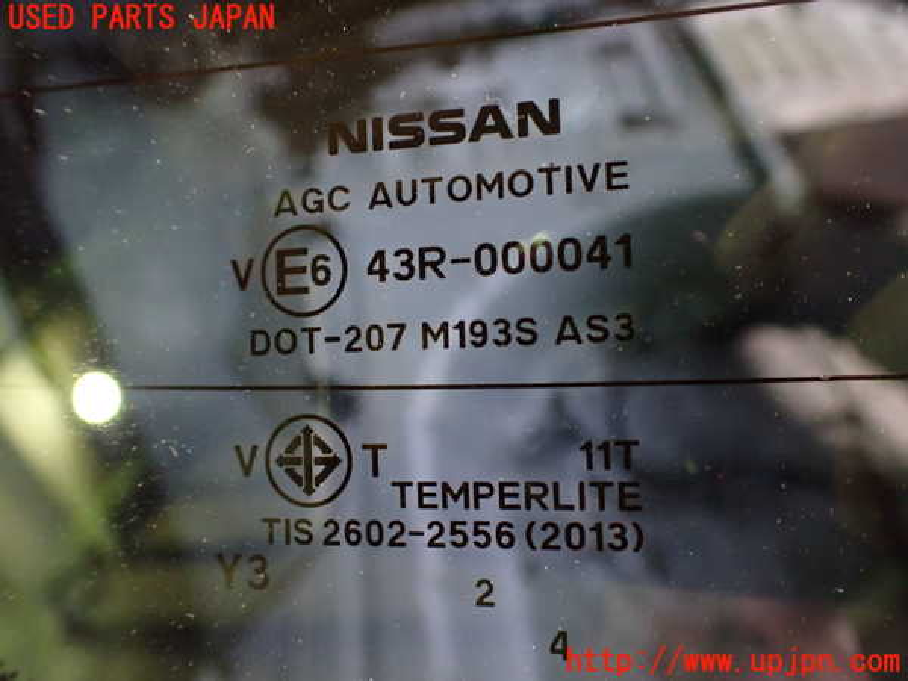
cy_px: 340
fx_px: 787
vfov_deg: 46.8
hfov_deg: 60.0
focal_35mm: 30
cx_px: 454
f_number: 2.3
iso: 1000
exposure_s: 1/30
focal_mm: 5.4
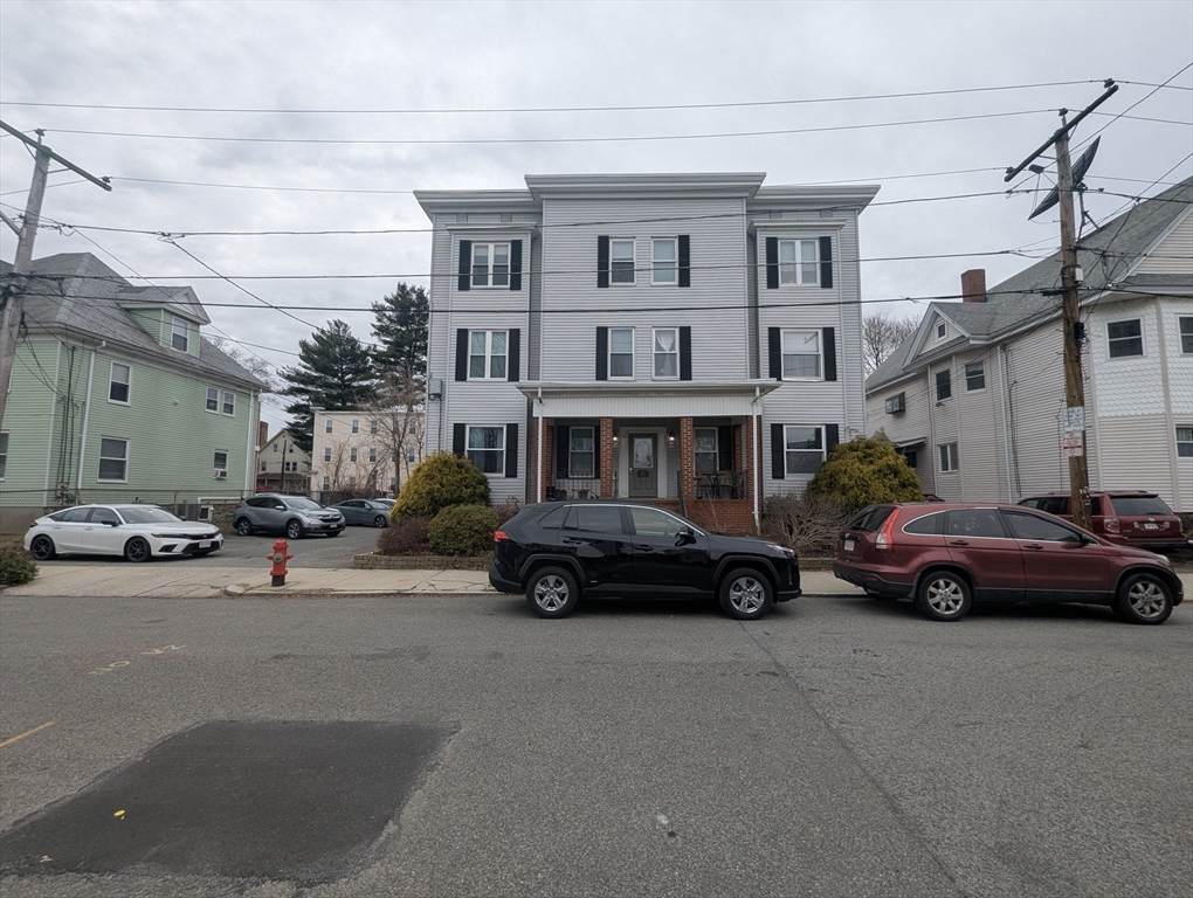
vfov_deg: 90.1
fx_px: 449
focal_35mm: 13
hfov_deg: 106.1
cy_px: 449
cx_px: 596
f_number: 2.2
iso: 47
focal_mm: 1.95
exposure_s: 1/544
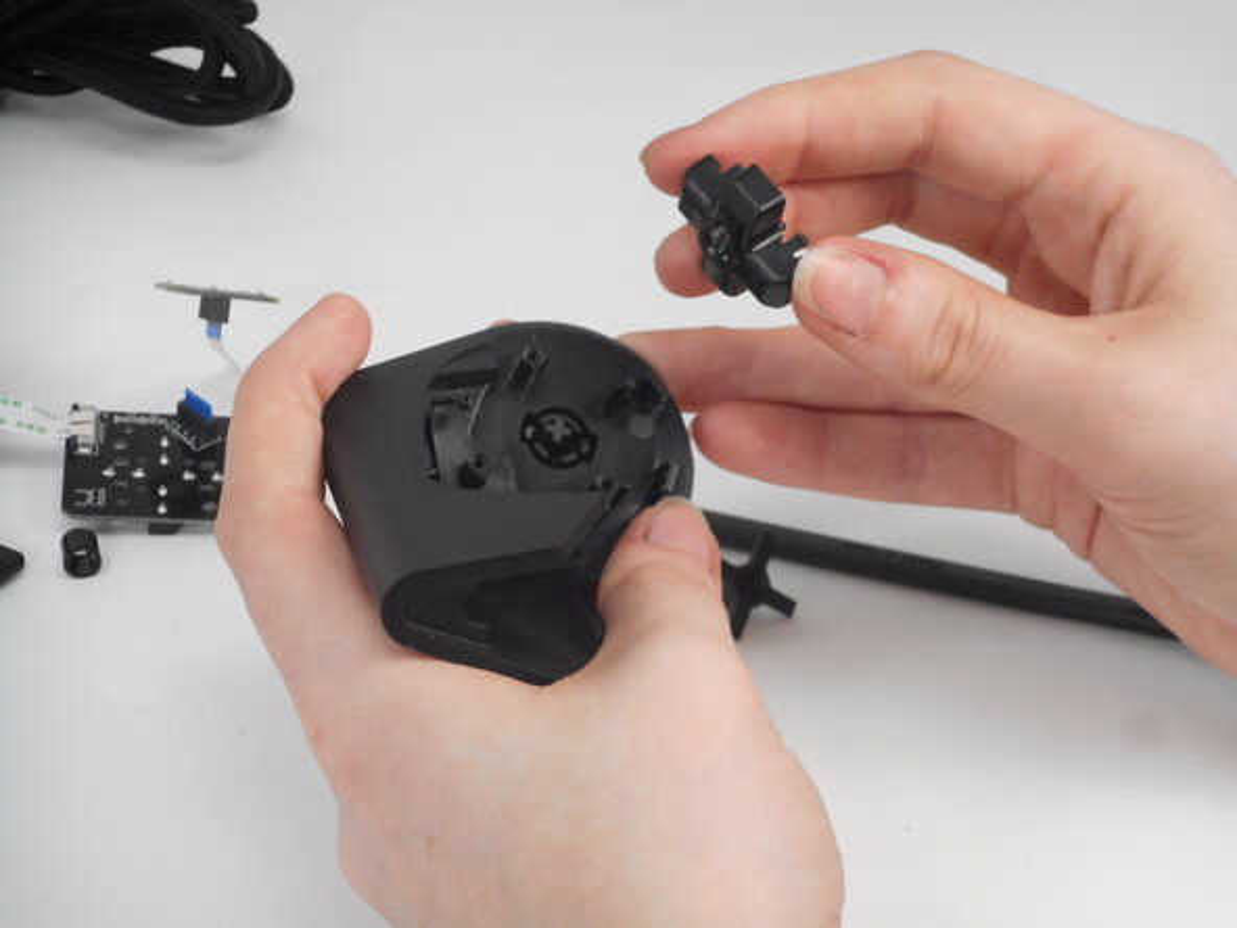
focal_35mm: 134
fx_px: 4788
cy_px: 464
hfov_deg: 14.7
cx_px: 618
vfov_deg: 11.1
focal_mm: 23.9
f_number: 6.1
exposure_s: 1/60
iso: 180
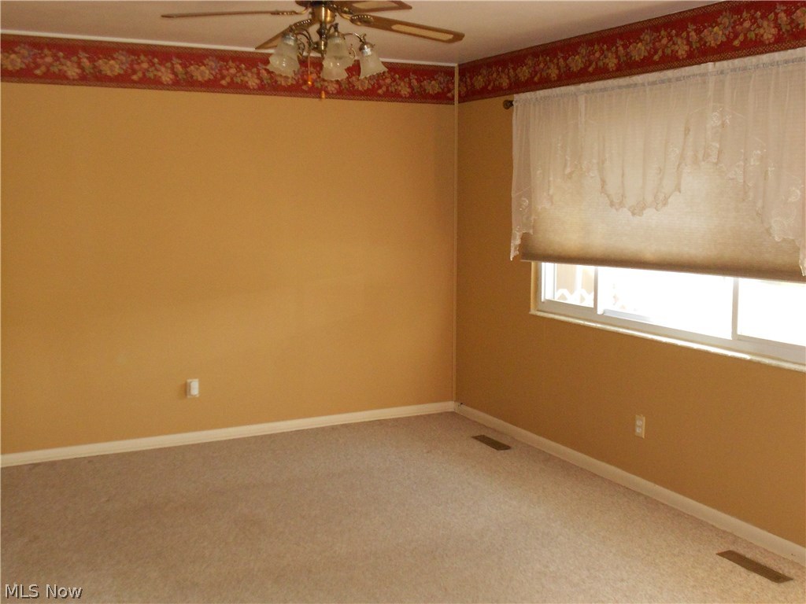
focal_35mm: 37
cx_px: 403
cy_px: 302
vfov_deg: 38.7
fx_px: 862
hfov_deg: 50.1
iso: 400
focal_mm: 6.7
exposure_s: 1/30
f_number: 3.9
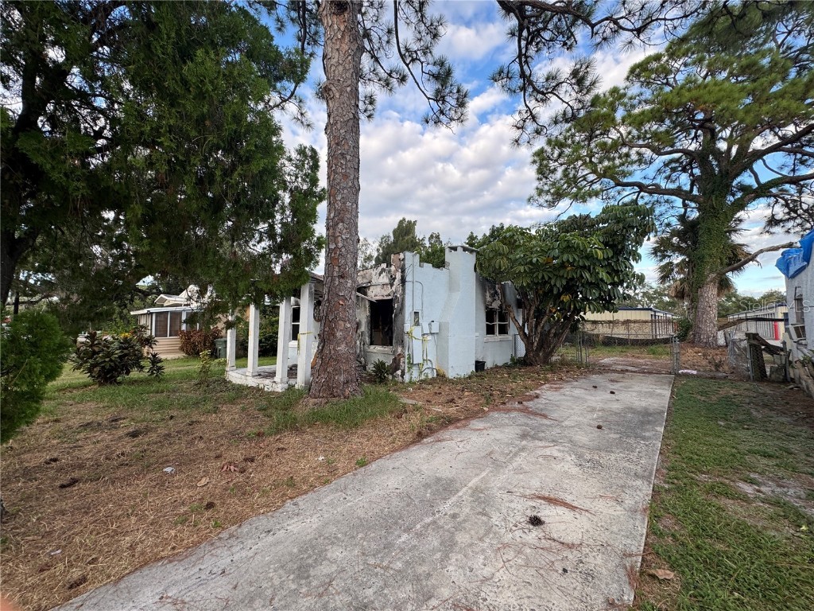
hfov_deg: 102.1
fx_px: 329
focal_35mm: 14
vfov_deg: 85.7
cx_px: 407
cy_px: 306
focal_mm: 2.22
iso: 40
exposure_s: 1/279
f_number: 2.2
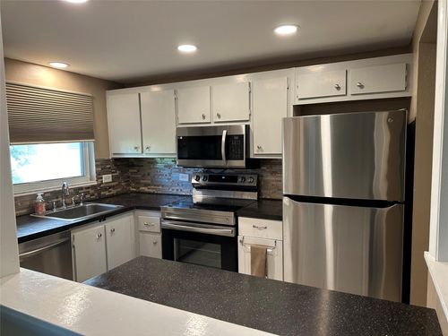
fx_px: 311
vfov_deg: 56.8
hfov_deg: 71.6
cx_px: 224
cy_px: 168
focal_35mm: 24
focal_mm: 6.86
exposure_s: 1/60
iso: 160
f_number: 1.78
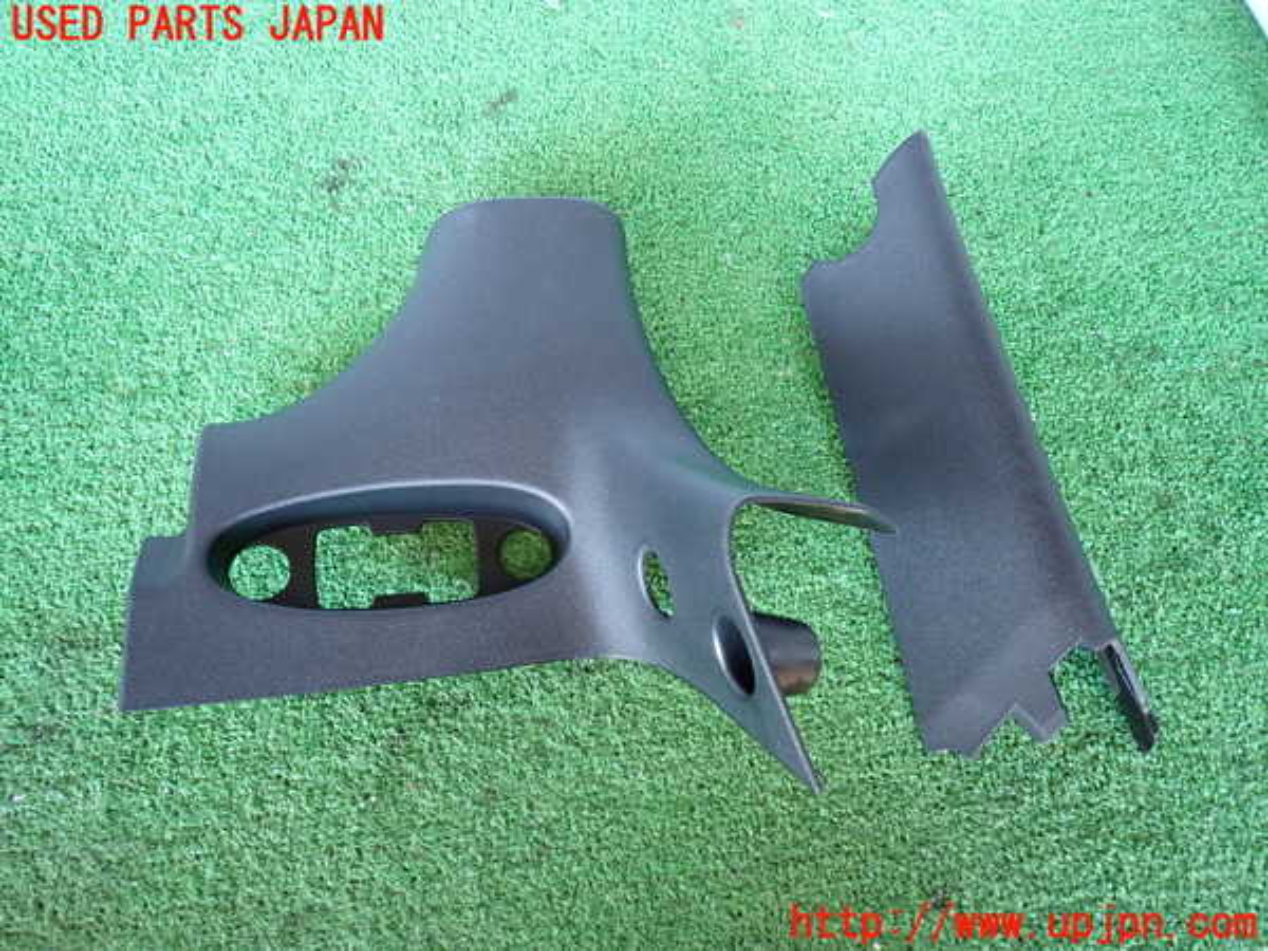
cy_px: 476
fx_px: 916
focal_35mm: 25
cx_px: 634
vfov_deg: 54.9
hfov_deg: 69.4
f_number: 2
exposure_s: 1/30
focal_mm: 4.5
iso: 400
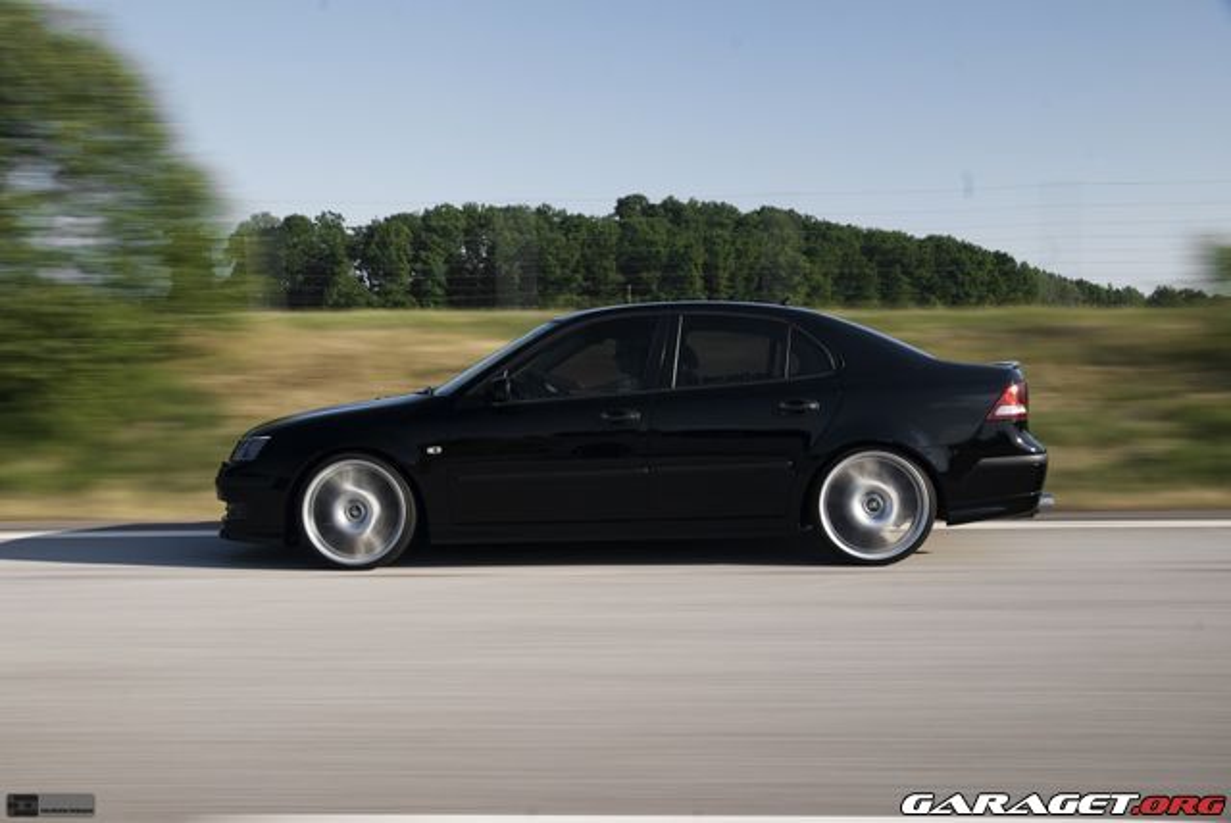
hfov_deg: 53.1
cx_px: 616
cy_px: 412
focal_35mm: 36
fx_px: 1232
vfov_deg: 36.9
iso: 100
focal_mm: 24
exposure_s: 1/30
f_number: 11
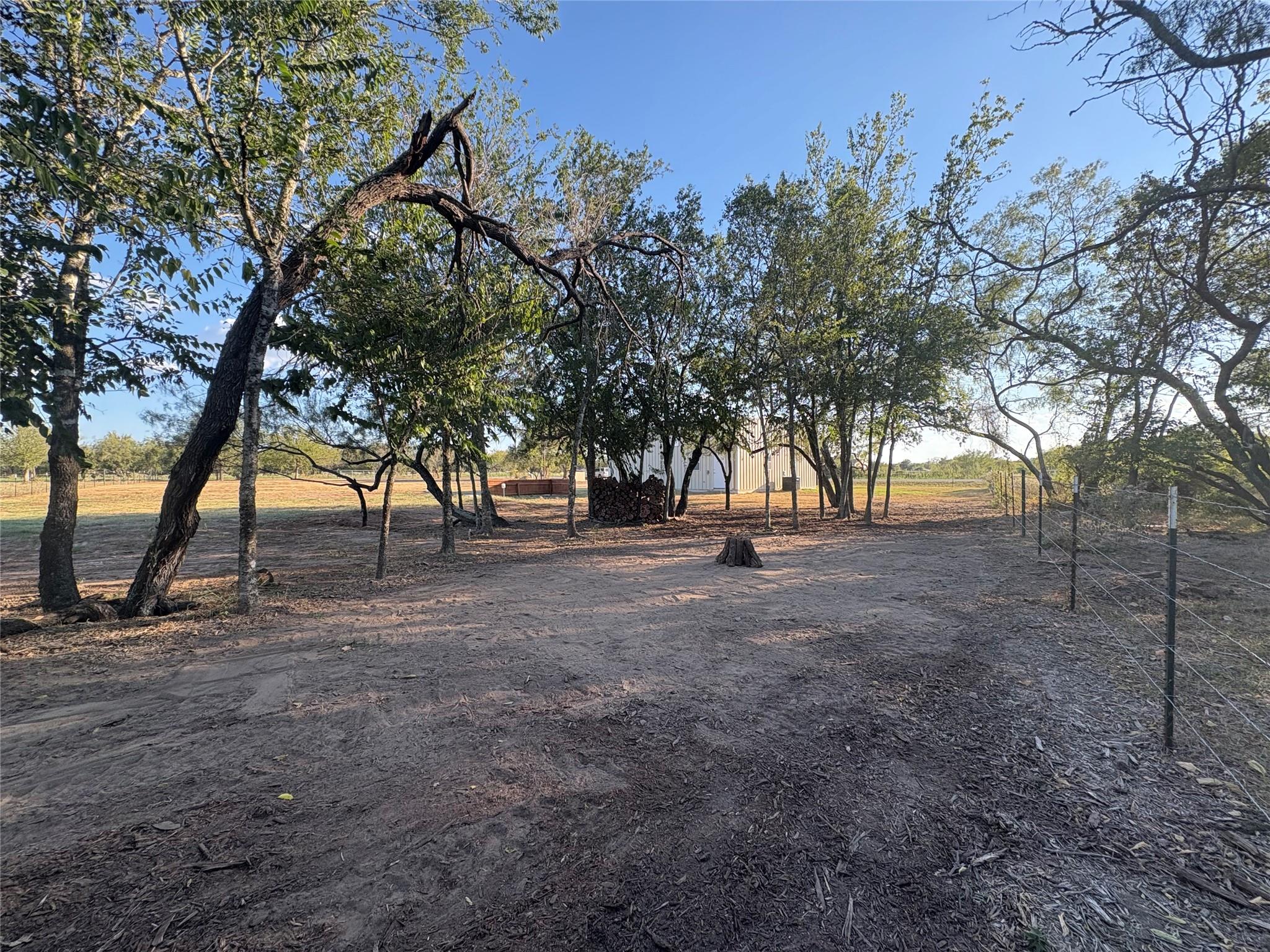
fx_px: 514
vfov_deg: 85.7
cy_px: 476
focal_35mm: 14
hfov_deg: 102.1
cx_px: 635
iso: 64
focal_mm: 2.22
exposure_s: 1/331
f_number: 2.2
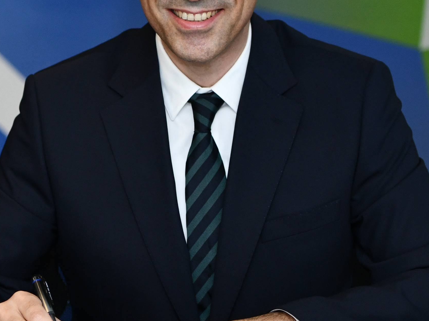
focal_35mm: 248
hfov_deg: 7.9
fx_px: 3073
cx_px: -5
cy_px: -53
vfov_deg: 6.0
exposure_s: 1/250
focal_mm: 70
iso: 1000
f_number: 3.2
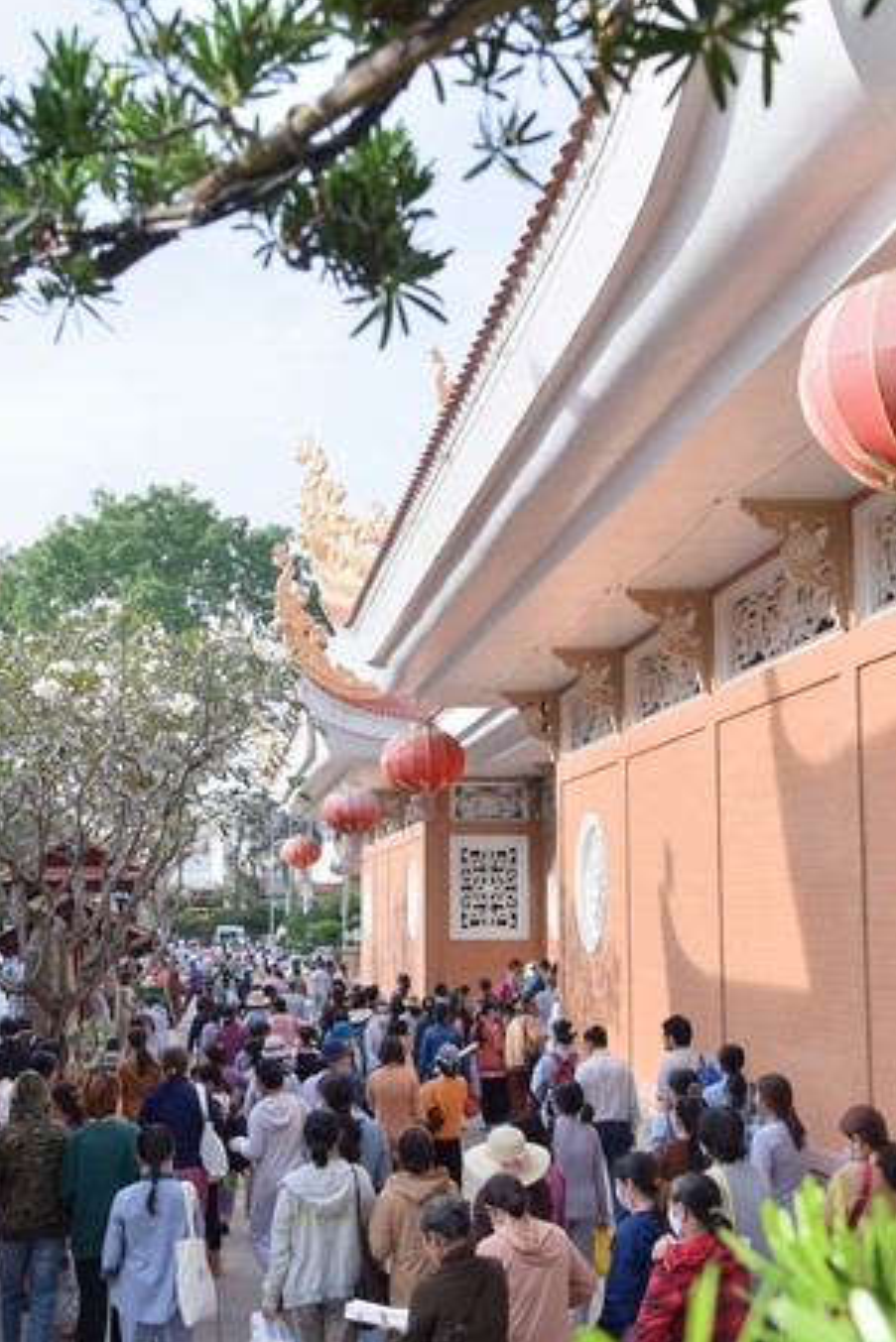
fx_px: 1828
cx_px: 423
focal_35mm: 49
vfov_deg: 40.3
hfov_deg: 27.5
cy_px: 717
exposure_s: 1/160
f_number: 7.1
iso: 100
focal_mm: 34
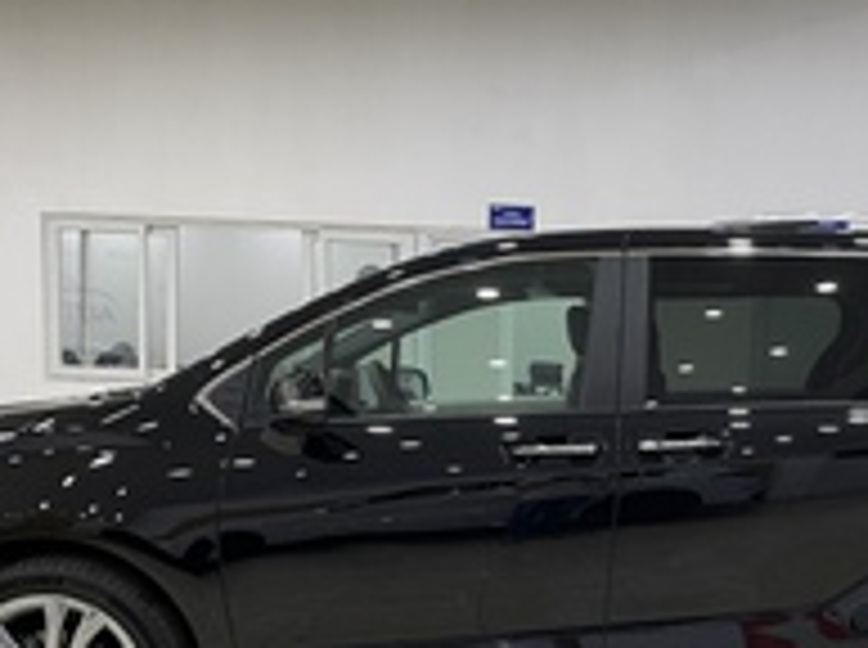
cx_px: 621
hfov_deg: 35.0
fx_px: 1352
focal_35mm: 54
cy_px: 500
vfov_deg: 26.5
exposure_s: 1/50
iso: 80
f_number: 1.6
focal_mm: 5.1
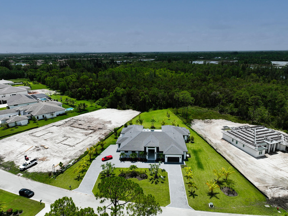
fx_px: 200
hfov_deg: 71.6
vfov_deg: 56.8
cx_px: 144
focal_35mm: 24
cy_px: 108
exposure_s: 1/1600
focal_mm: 12.29
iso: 100
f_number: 2.8
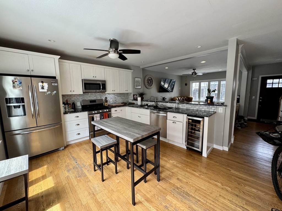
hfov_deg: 102.1
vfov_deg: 85.7
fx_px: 114
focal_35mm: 14
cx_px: 141
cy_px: 106
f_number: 2.2
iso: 125
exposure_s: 1/99
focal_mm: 2.22
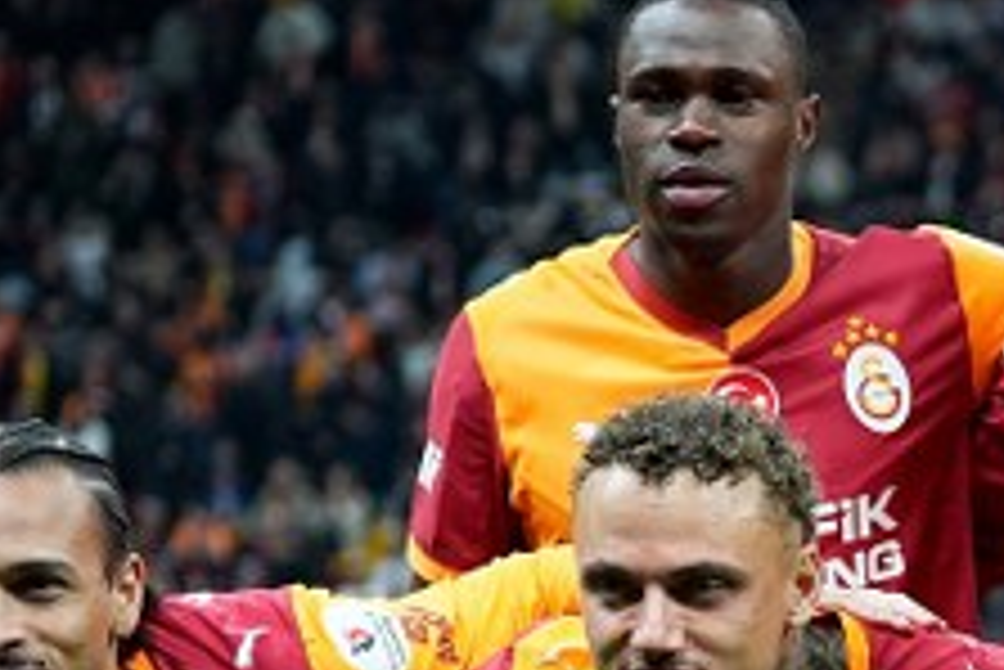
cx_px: 1864
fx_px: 8958
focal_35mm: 321
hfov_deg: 6.3
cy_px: 987
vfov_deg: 4.3
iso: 2000
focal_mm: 70
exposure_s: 1/1250
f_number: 2.8
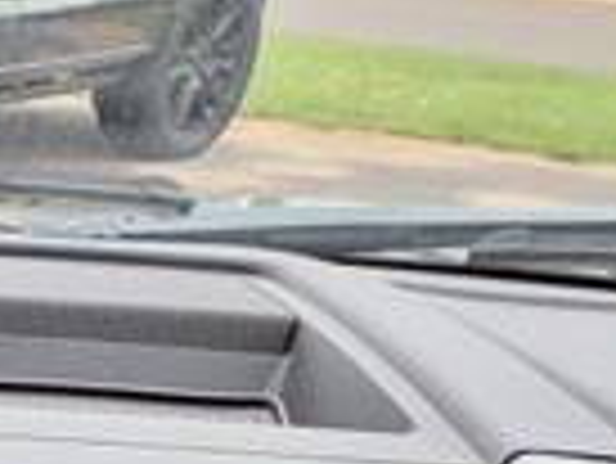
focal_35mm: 126
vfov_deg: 11.1
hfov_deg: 12.8
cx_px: -760
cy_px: 784
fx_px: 2244
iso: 40
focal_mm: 3.58
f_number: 1.9
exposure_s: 1/147
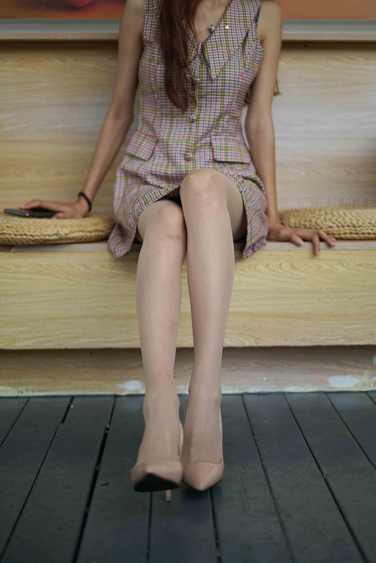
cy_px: 282
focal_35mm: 50
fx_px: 782
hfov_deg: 27.0
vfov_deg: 39.6
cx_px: 188
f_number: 1.8
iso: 200
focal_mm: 50
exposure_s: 1/2500
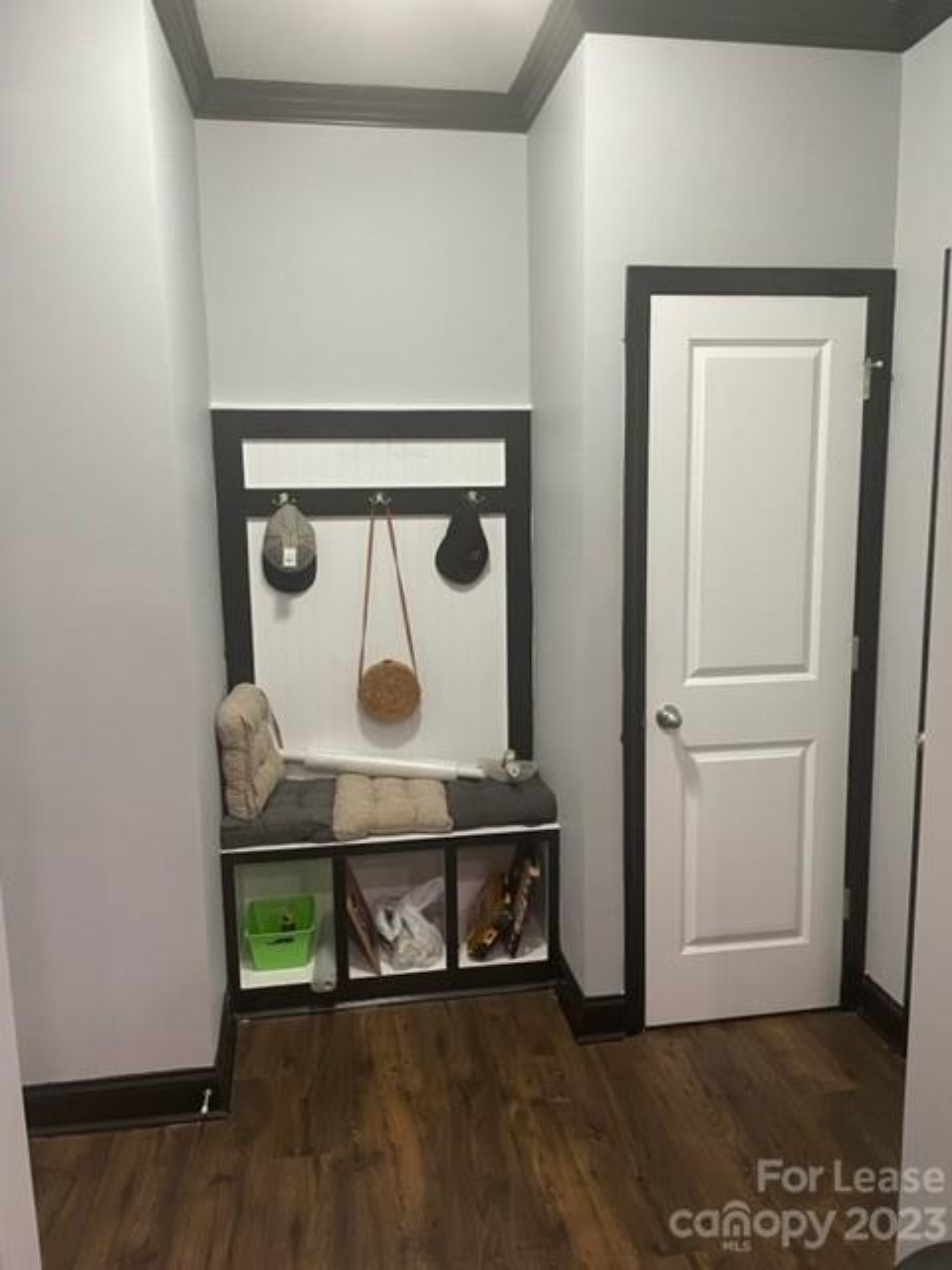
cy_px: 635
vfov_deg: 67.3
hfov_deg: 53.1
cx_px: 476
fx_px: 953
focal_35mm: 26
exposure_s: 1/59
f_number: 1.6
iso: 200
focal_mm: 4.2
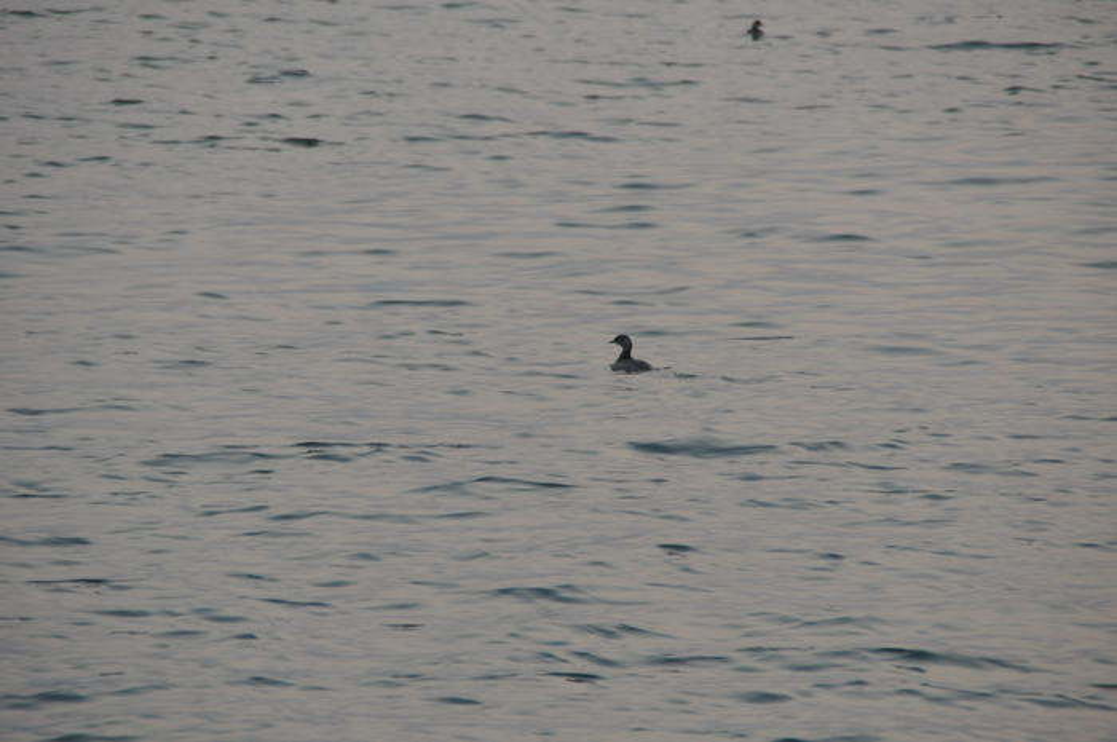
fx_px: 9297
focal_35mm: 300
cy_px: 371
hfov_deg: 6.9
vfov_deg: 4.6
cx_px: 558
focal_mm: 200
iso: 800
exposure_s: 1/500
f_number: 6.3
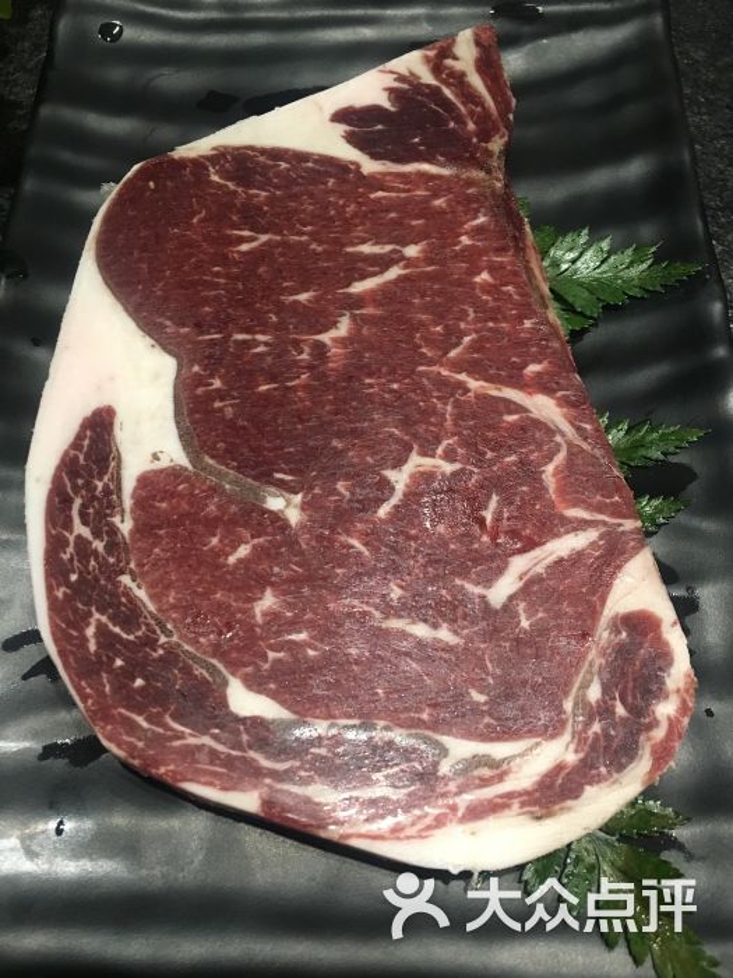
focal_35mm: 29
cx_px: 366
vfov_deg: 61.7
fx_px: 819
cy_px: 489
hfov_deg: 48.2
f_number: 2.2
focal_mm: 4.15
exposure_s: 1/33
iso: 160
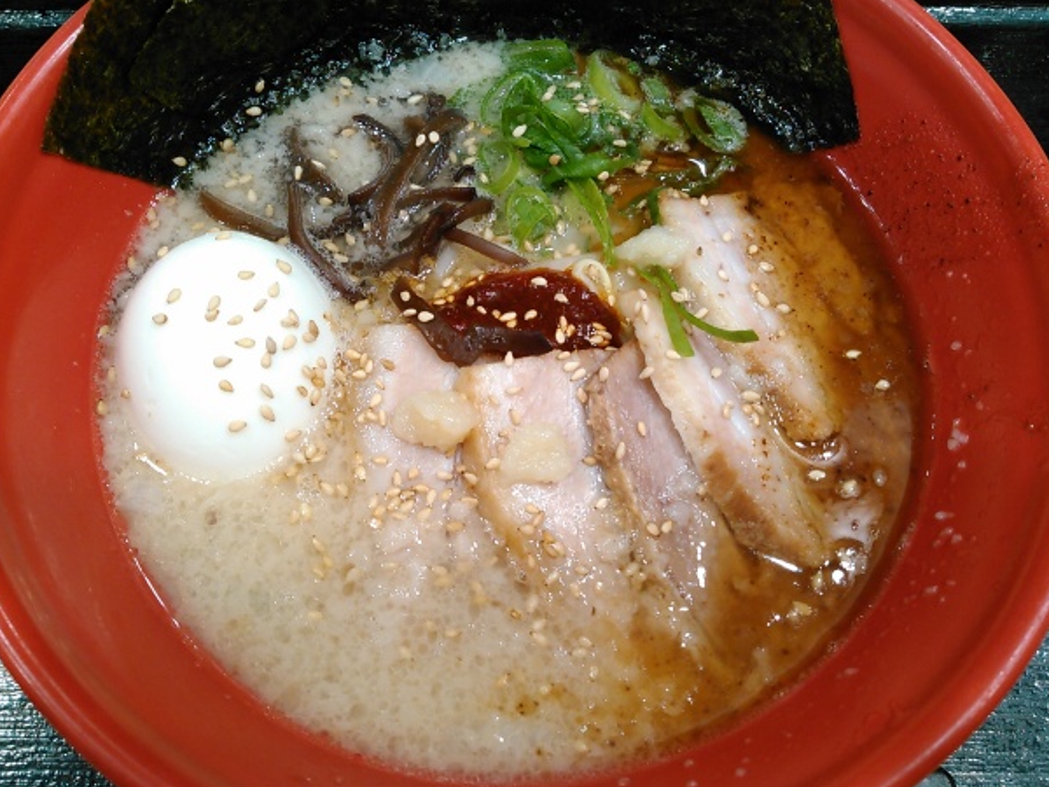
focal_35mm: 32
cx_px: 540
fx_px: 970
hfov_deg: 56.8
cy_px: 387
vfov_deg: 44.2
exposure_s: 1/50
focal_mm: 4
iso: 160
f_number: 2.4
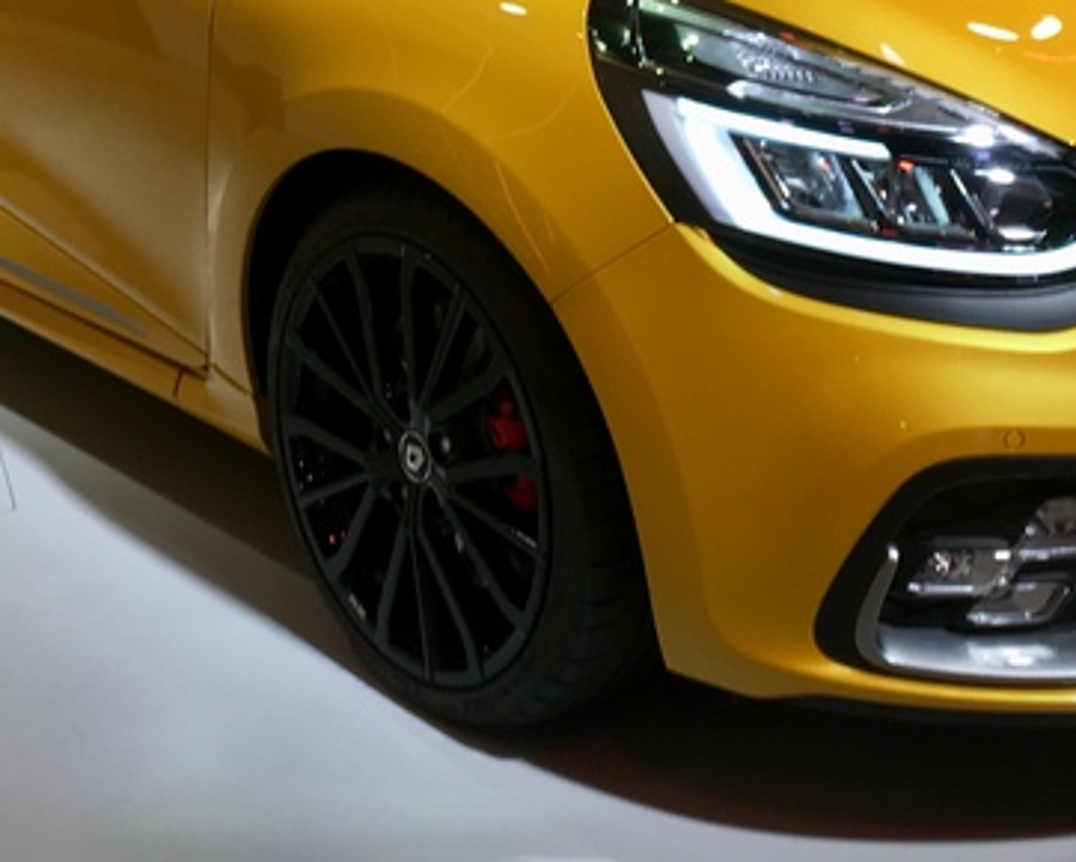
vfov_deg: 21.8
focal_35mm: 68
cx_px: 606
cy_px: 43
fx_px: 2167
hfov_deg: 27.9
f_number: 2.2
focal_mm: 4.15
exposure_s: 1/50
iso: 32
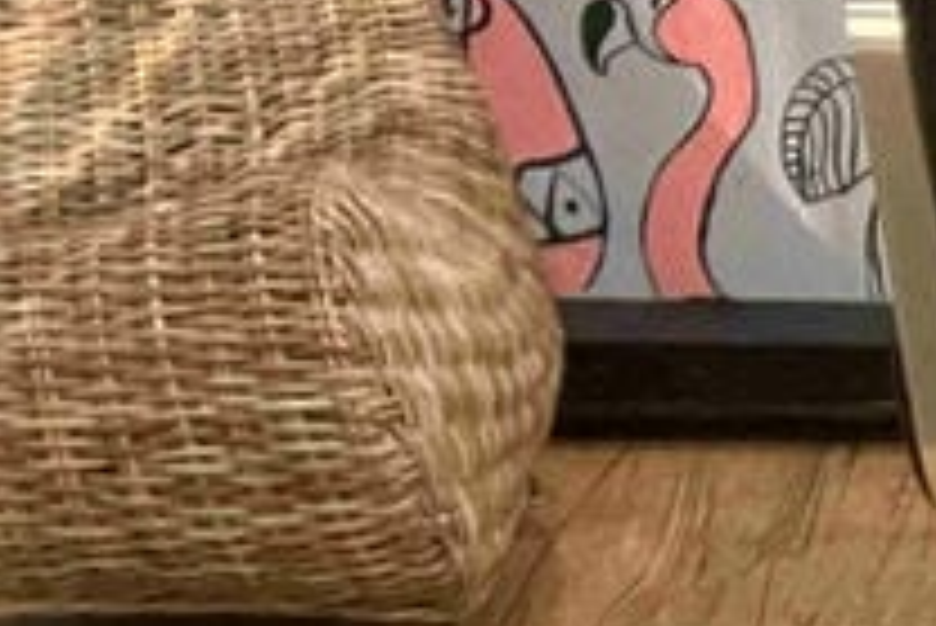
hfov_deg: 11.4
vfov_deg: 8.8
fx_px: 3590
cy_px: 1599
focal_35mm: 138
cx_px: 2475
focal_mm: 2.71
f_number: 2.2
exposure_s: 1/40
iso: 320
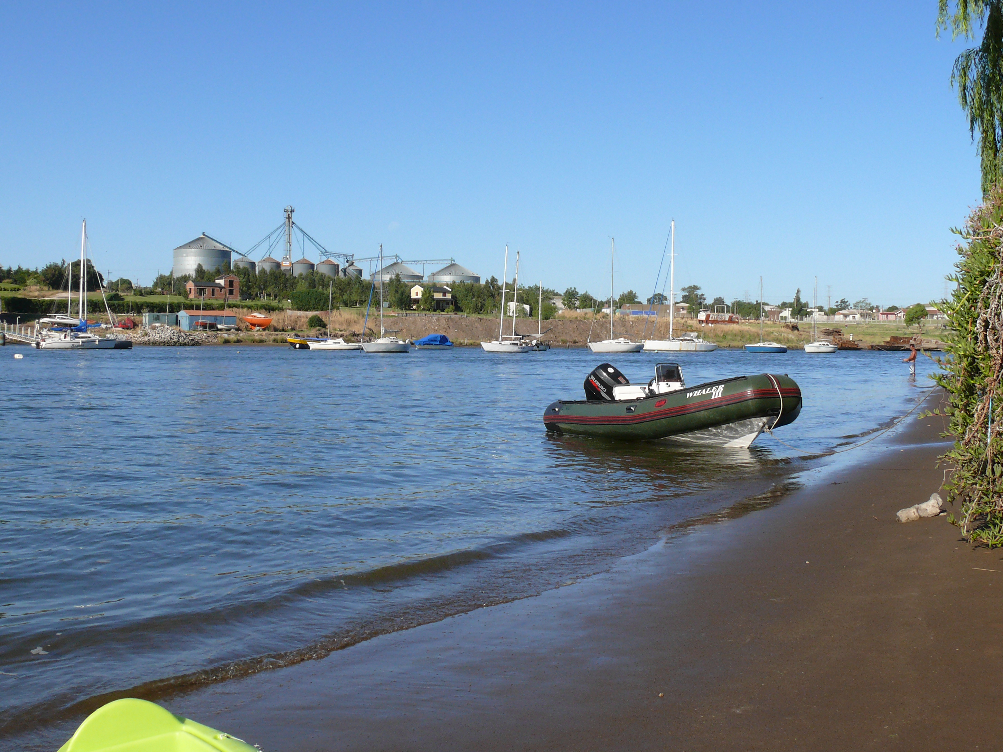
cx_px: 540
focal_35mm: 44
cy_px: 340
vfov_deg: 32.8
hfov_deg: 42.9
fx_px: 1275
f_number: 7.1
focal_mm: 7.4
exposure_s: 1/400
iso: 100
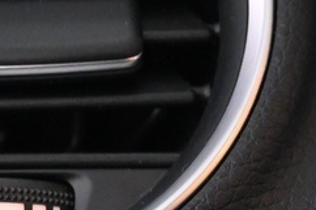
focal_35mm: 206
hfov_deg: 10.0
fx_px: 1807
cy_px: 625
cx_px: 73
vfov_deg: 6.2
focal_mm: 20.5
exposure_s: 1/40
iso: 2500
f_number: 3.8
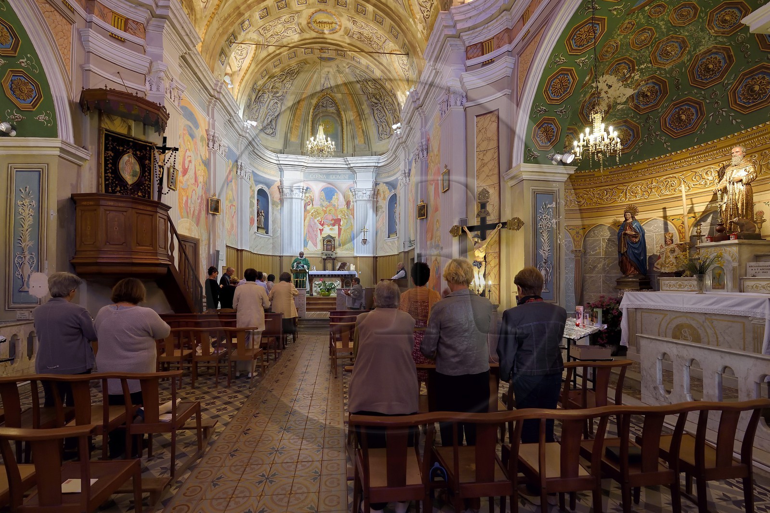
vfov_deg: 81.2
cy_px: 256
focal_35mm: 14
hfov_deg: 104.3
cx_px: 385
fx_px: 299
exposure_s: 1/25
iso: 1600
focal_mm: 14
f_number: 5
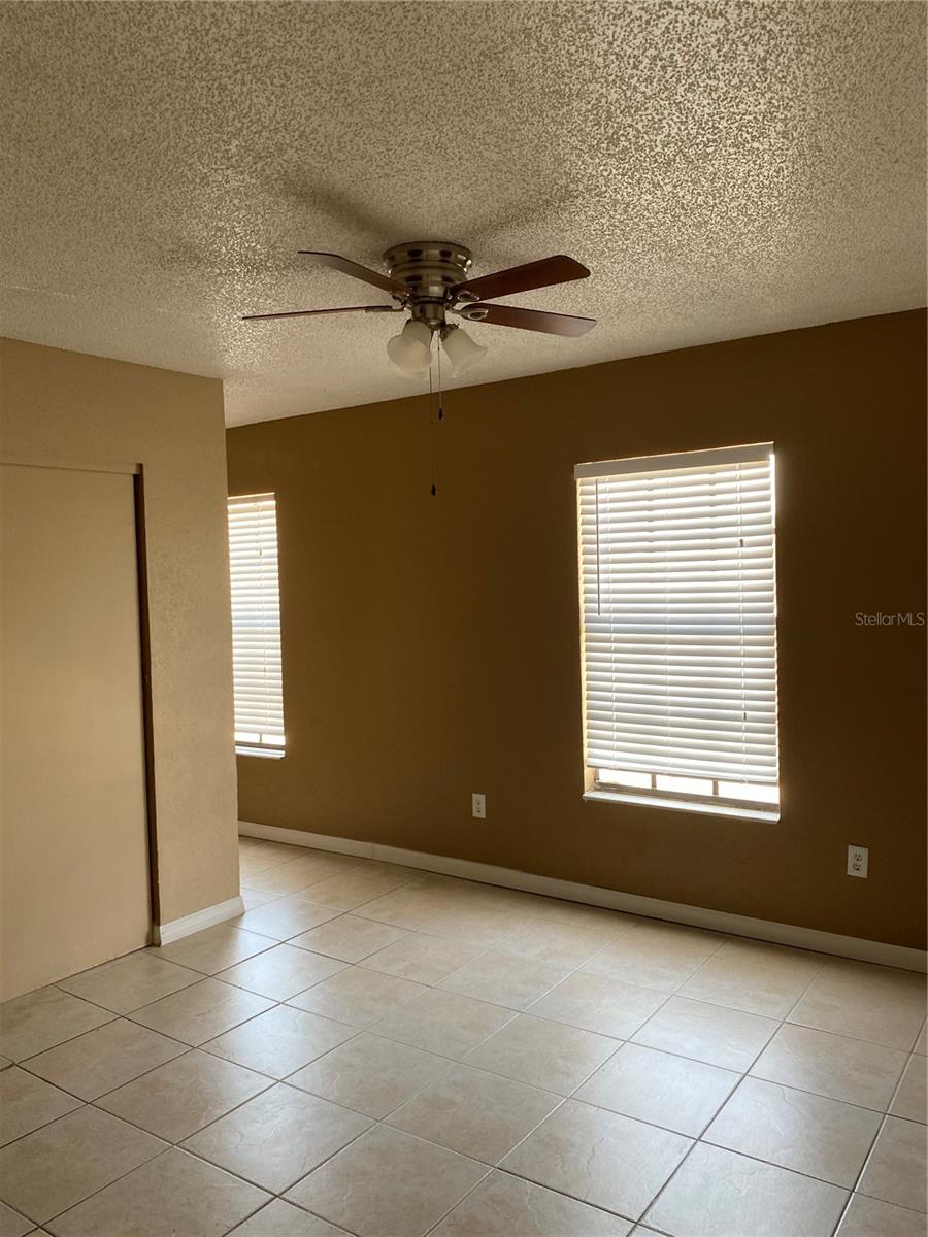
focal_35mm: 26
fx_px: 929
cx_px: 464
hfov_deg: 53.1
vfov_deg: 67.3
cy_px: 618
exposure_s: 1/101
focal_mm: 4.25
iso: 125
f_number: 1.8
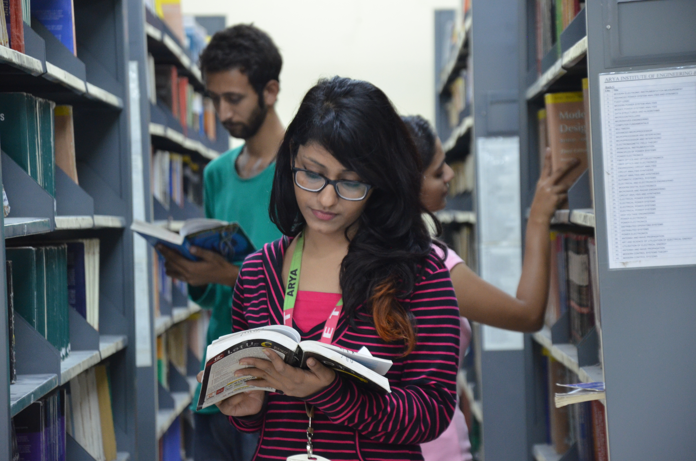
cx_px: 348
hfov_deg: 13.1
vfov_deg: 8.7
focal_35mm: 158
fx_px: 3039
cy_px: 230
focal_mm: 105
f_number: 5.6
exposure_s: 1/10
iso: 1600
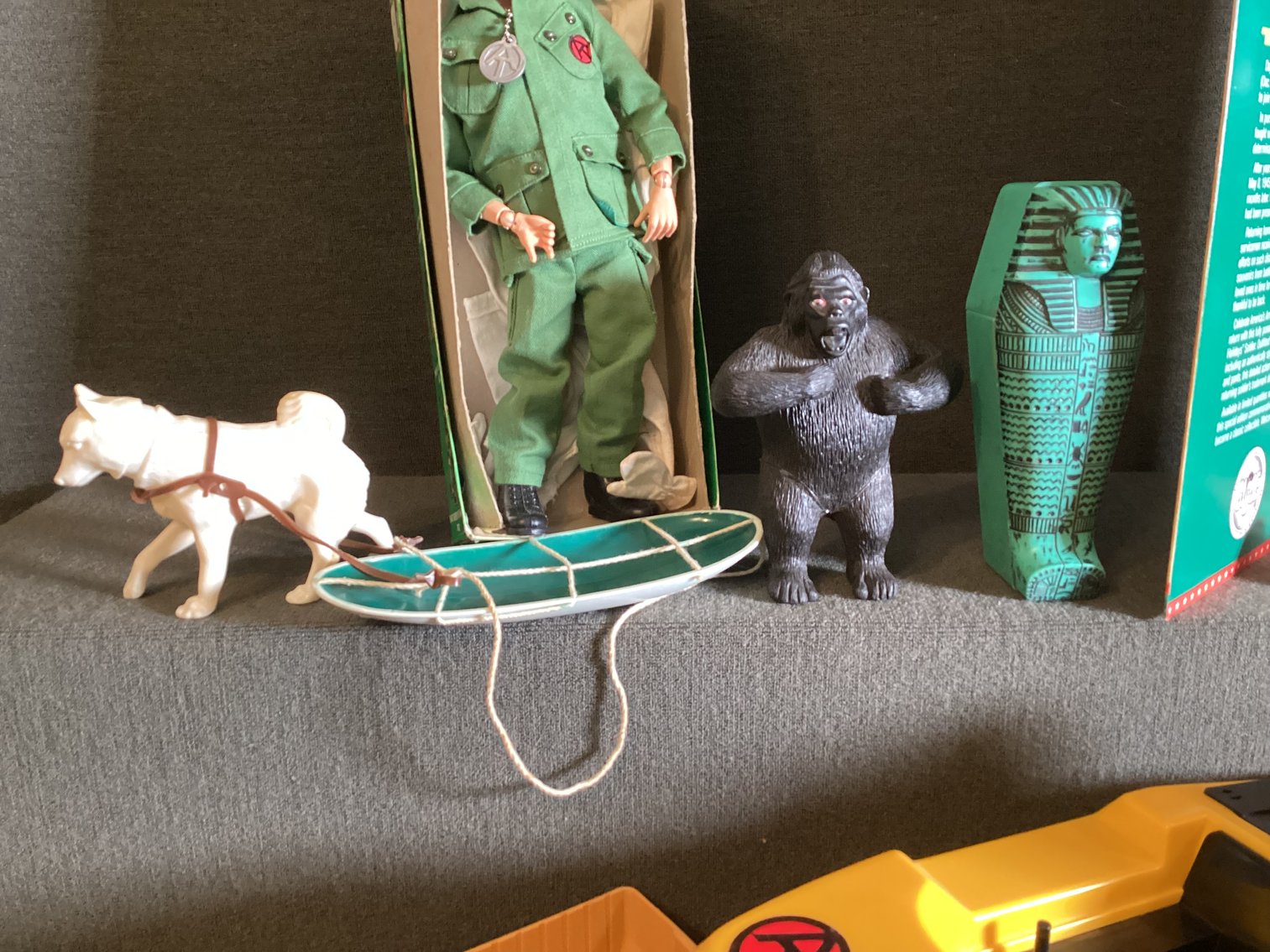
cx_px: 635
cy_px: 476
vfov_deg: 45.4
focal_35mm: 31
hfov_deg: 58.3
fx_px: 1137
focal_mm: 3.3
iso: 400
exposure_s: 1/40
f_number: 2.4
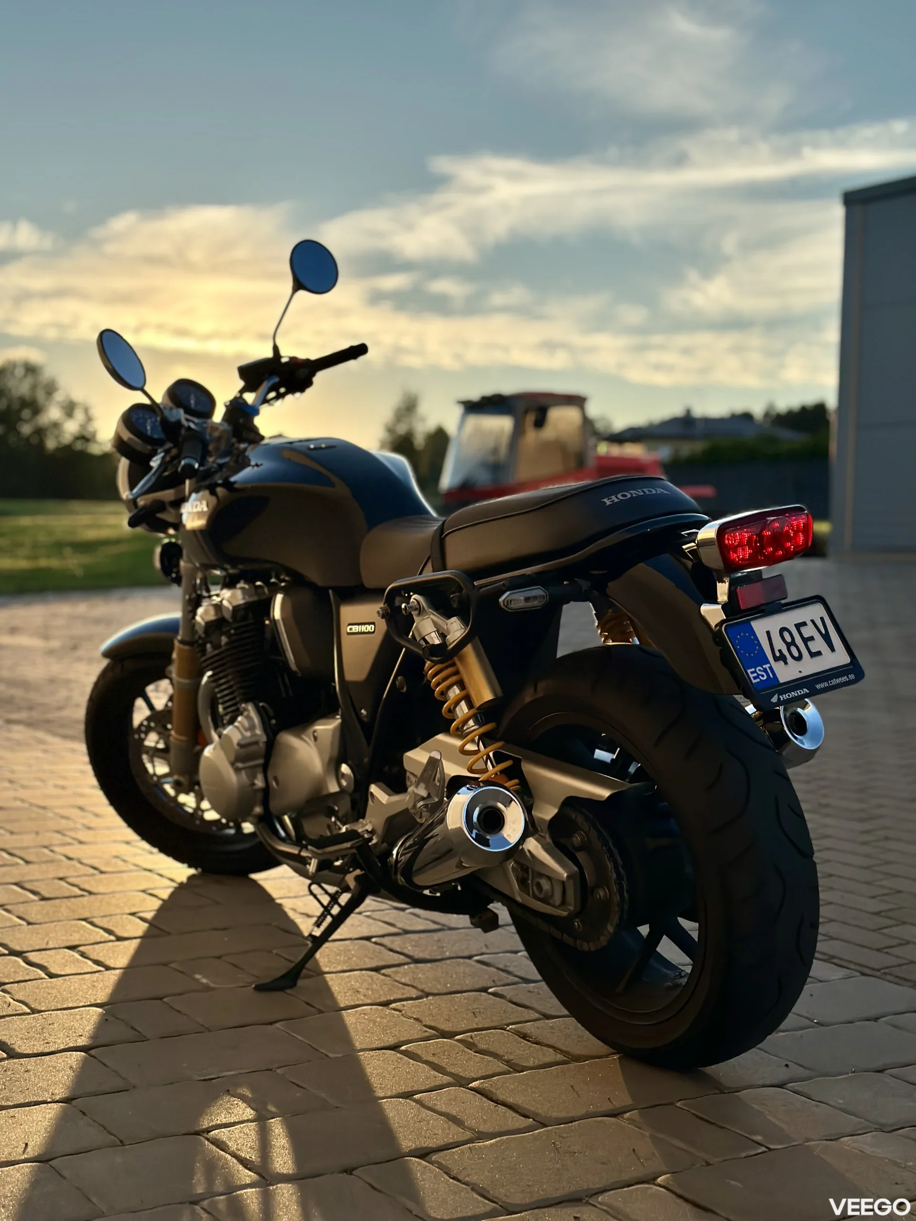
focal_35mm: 48
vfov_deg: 39.7
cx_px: 458
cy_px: 610
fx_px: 1694
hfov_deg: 30.3
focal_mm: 6.86
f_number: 1.78
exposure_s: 1/5882
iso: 100
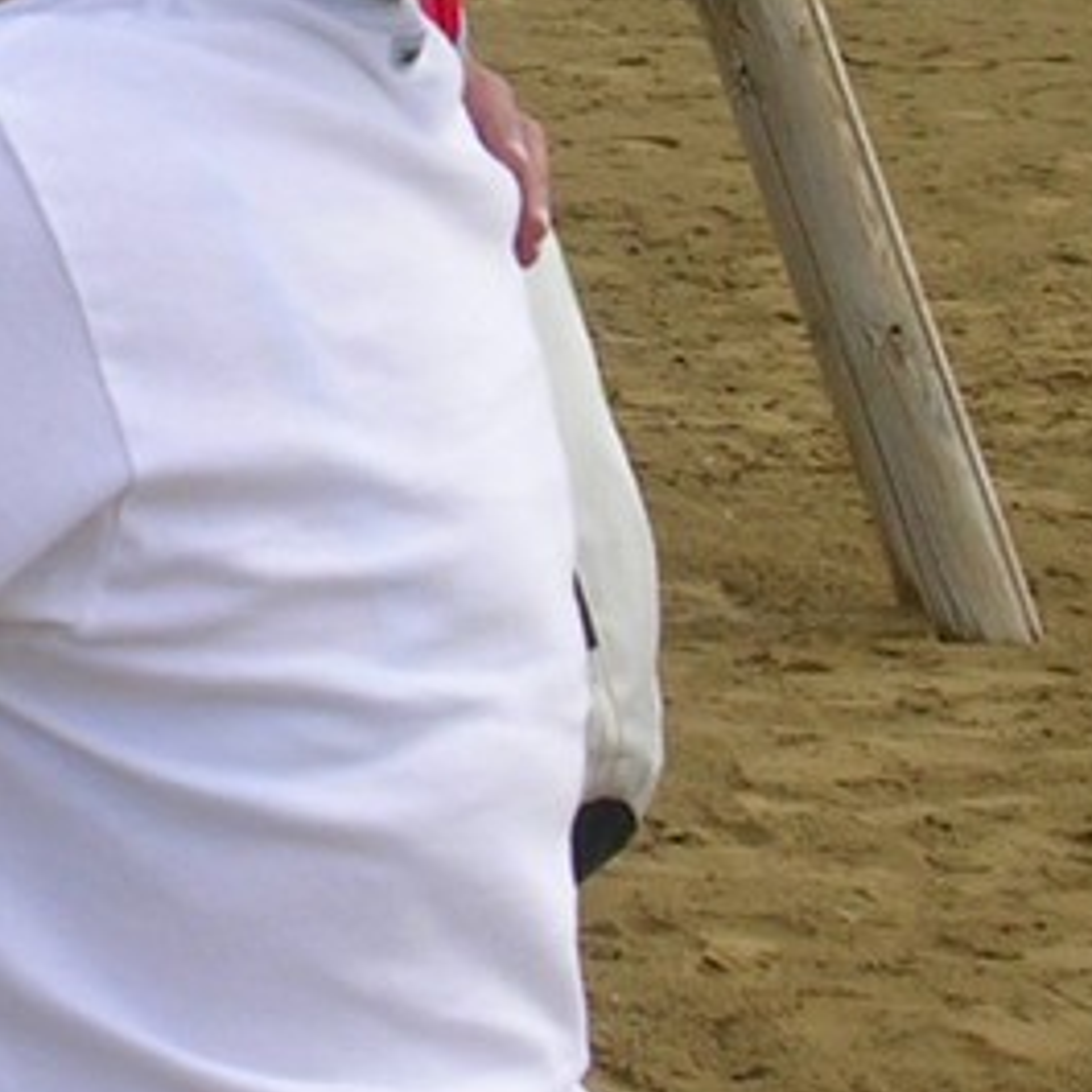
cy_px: -206
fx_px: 6460
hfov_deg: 9.5
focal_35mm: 181
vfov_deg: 9.5
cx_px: -206
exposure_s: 1/217
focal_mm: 8
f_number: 6.4
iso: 50
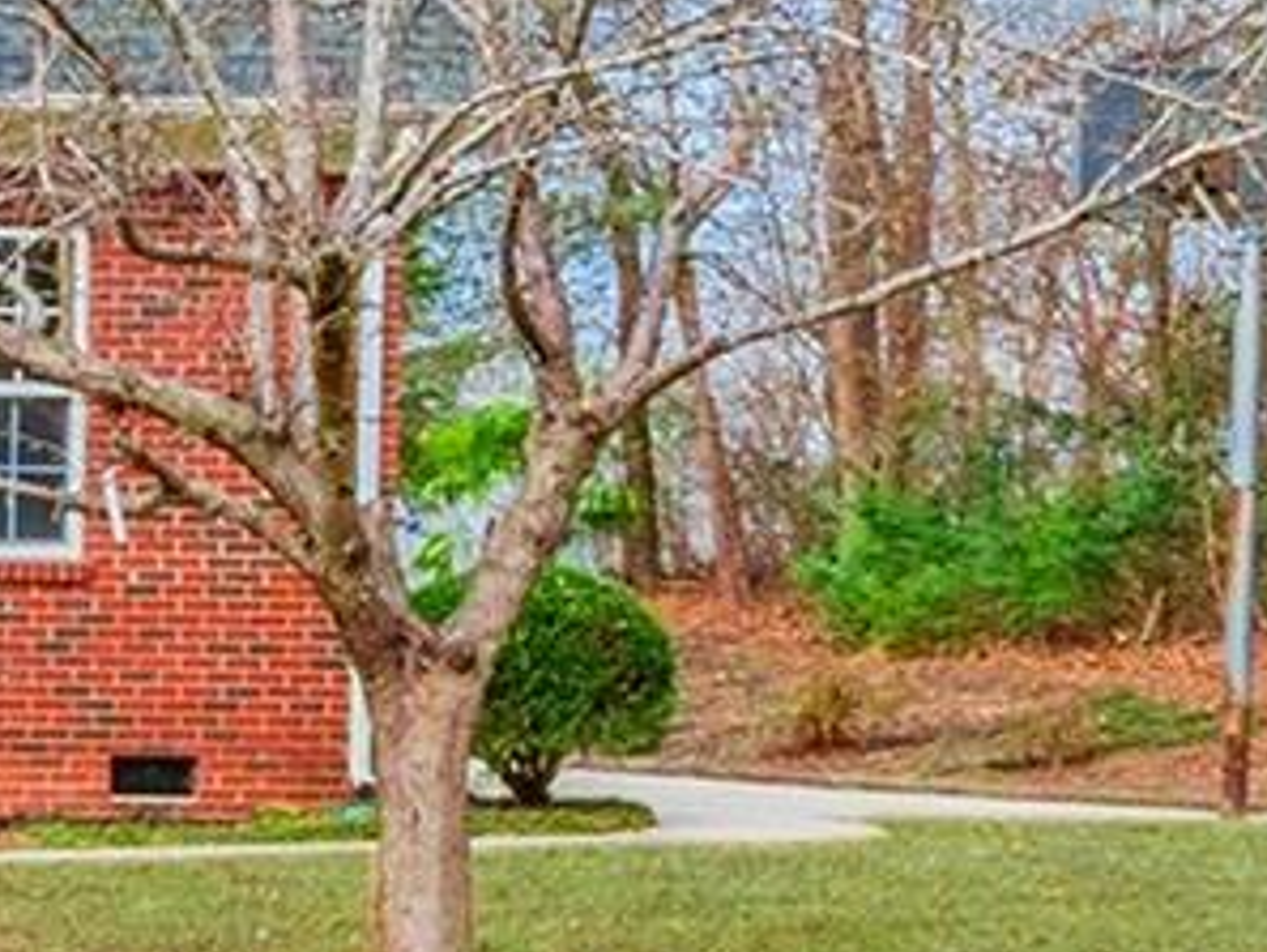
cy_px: 852
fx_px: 4003
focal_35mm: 109
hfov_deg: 15.0
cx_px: -1182
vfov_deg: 13.4
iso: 800
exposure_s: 1/500
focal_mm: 11
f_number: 11
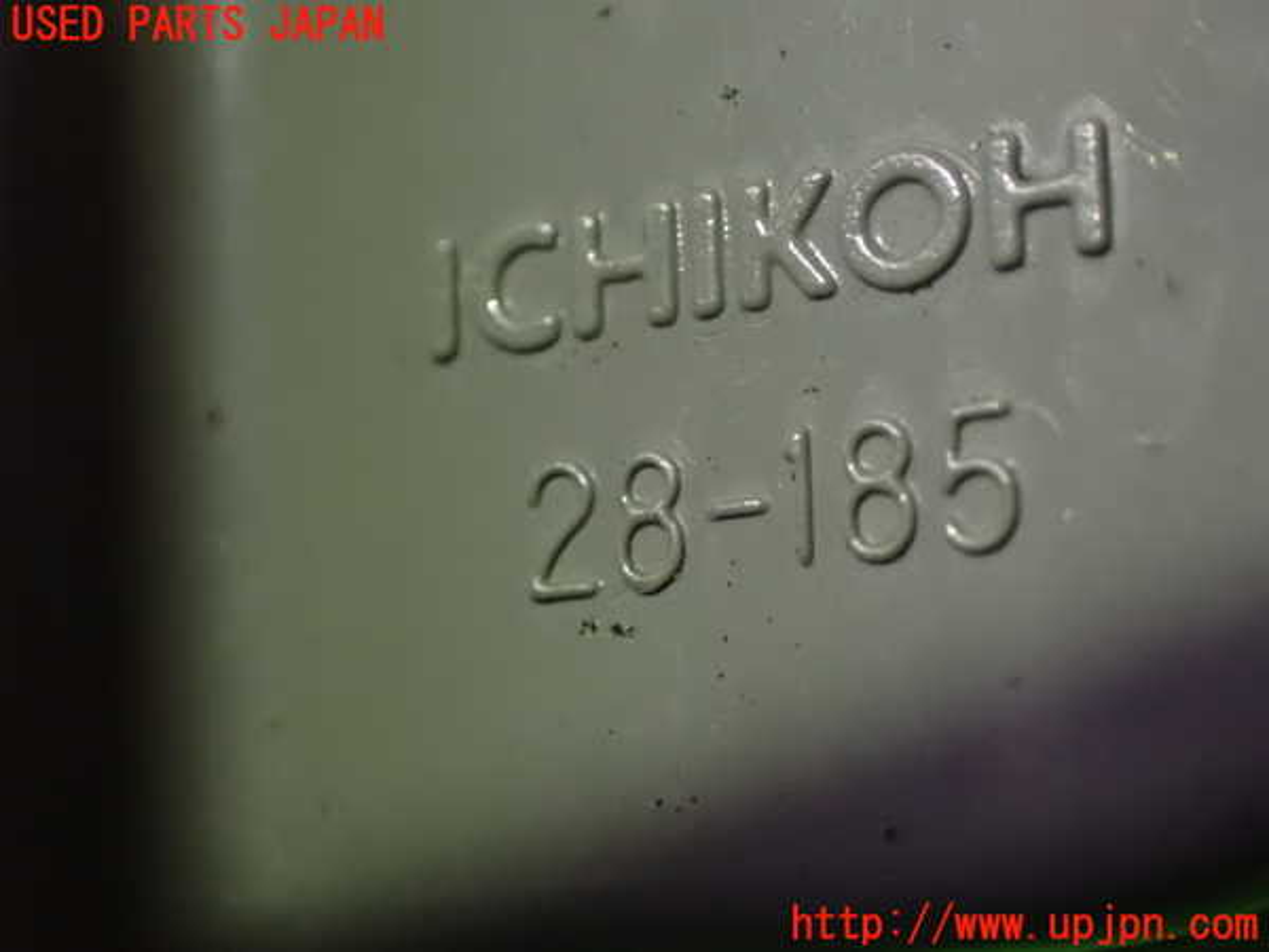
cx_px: 634
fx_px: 3006
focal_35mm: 82
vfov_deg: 18.0
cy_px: 476
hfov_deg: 23.8
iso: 1600
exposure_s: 1/15
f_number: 4.3
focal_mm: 14.62
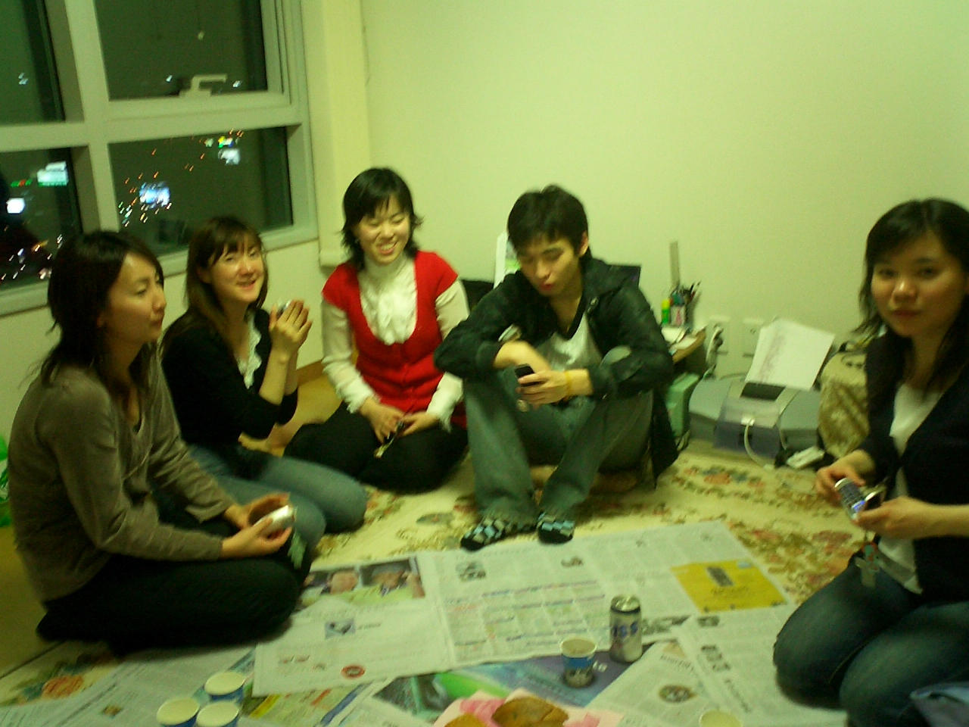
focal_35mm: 37
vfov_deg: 38.7
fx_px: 1036
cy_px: 364
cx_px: 484
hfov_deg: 50.1
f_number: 3.5
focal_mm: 5.6
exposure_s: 1/10
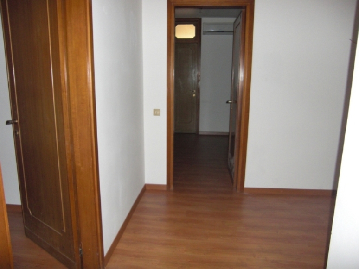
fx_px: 290
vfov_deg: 49.8
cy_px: 134
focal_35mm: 28
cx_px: 180
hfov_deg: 63.4
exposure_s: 1/60
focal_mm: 4.9
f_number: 2.6
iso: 200
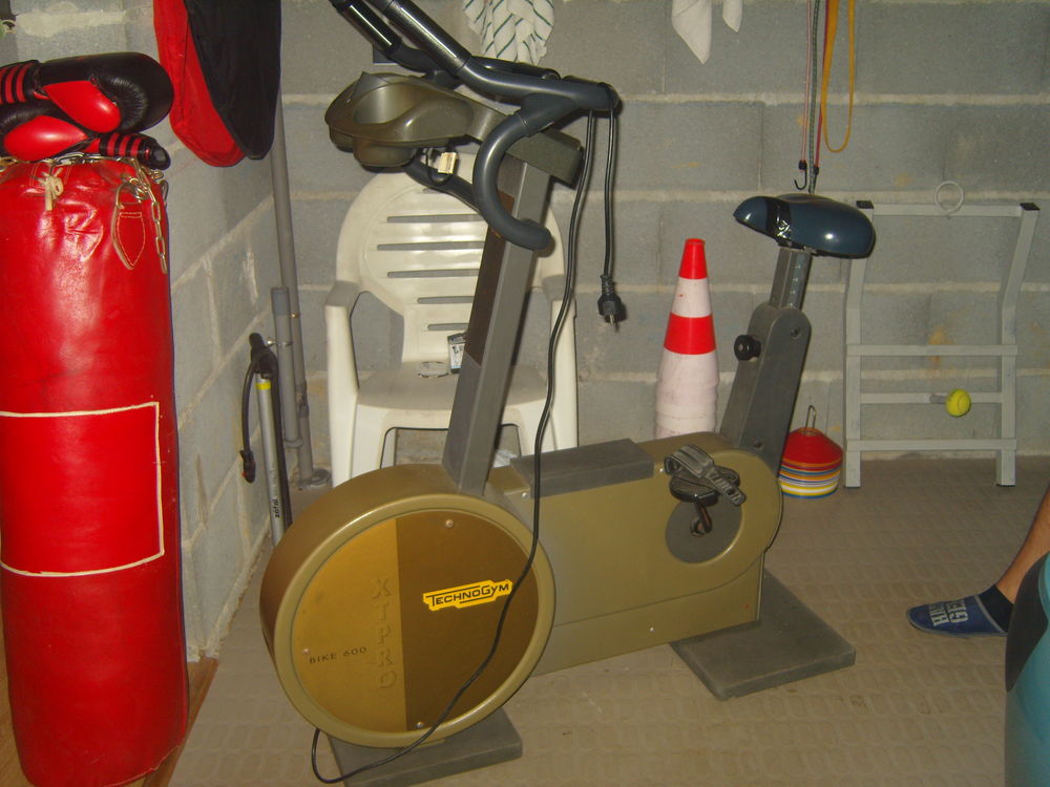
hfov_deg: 52.6
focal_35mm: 35
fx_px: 1062
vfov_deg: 40.7
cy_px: 394
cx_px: 525
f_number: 2.8
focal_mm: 7.4
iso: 111
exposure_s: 1/30
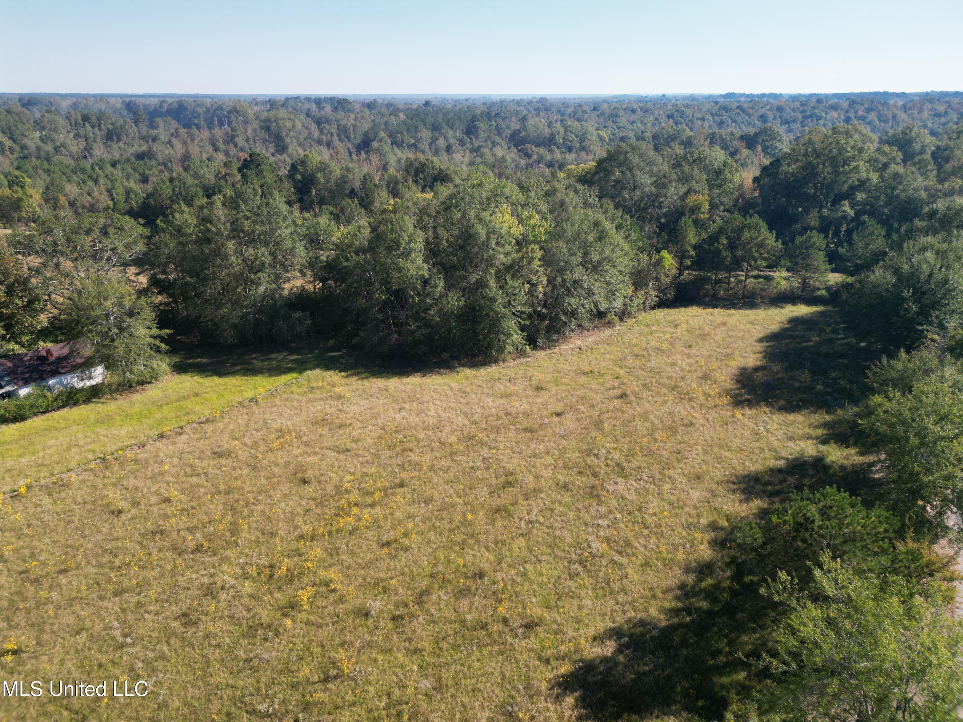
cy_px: 361
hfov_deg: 71.6
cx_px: 482
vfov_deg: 56.8
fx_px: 668
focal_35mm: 24
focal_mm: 6.72
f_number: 1.7
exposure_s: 1/2500
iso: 200
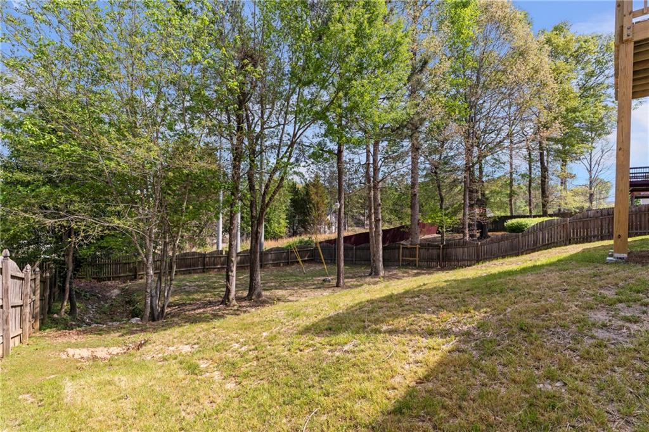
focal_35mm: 18
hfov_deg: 90.0
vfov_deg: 67.3
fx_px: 324
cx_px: 324
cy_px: 216
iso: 400
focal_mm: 18
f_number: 8
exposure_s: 1/640
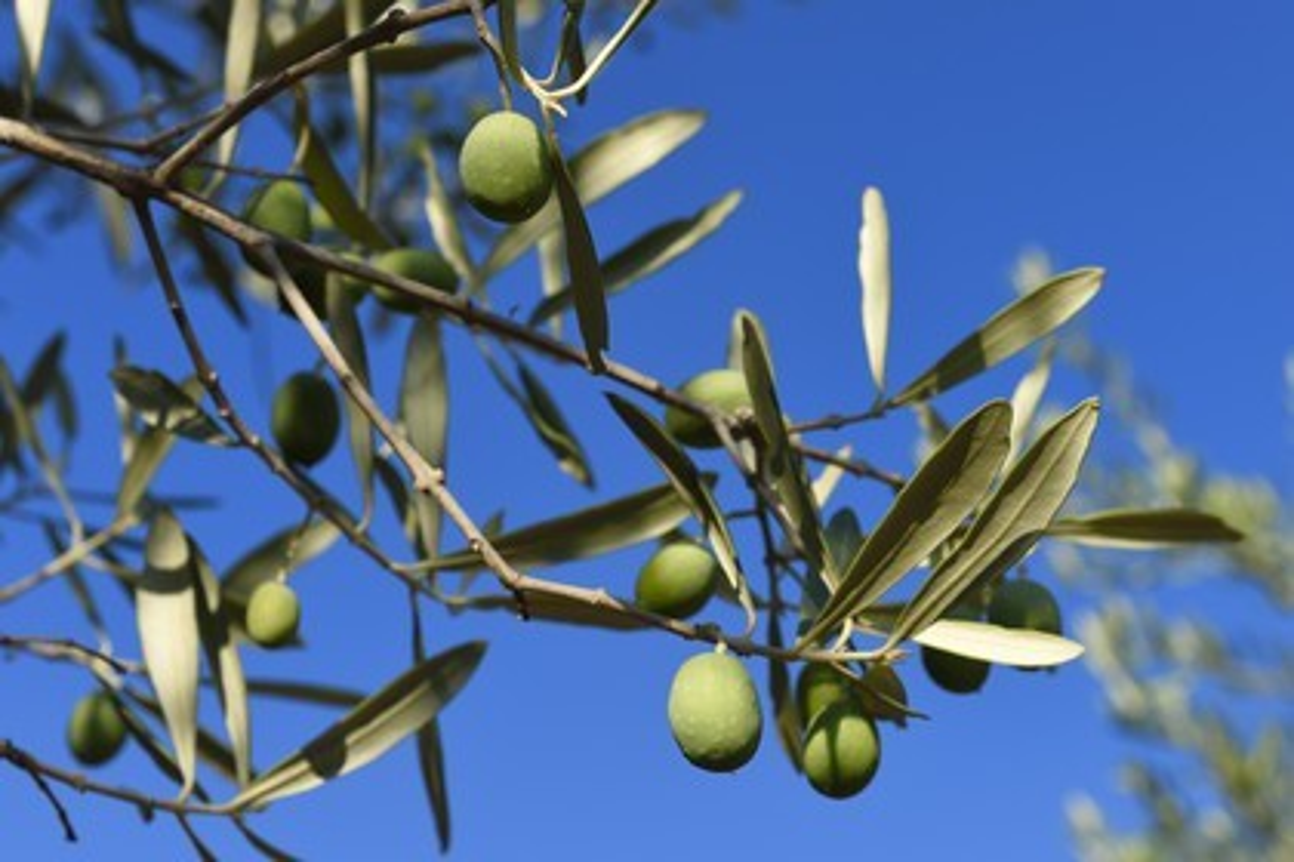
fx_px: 2372
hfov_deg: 30.5
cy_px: 431
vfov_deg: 20.6
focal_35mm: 66
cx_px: 647
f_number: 16
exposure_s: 1/125
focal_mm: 66
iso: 200
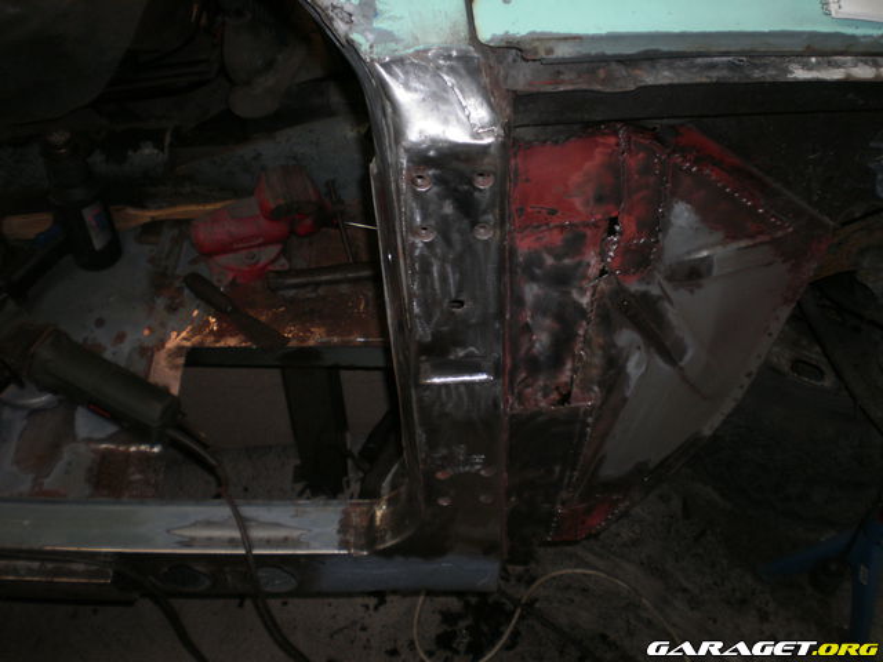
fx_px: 918
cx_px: 442
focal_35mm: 36
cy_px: 331
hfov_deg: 51.4
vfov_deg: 39.7
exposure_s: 1/30
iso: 125
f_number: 3.1
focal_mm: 6.3
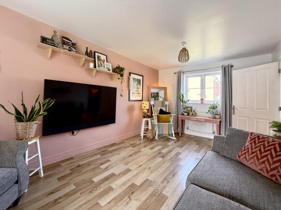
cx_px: 140
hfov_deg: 102.1
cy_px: 105
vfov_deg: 85.7
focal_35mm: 14
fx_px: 114
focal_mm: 2.22
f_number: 2.2
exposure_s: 1/99
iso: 200
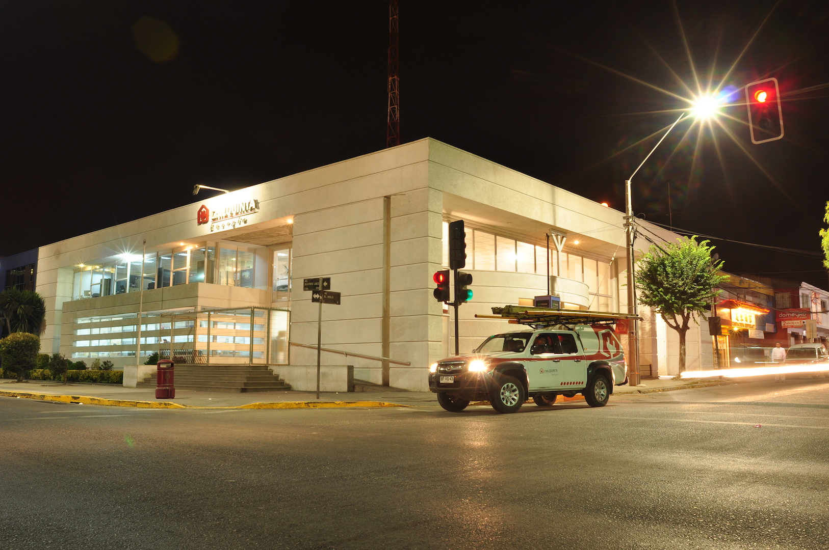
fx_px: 690
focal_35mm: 30
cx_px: 414
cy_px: 275
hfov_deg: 62.0
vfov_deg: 43.5
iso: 200
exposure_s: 4
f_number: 10
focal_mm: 20
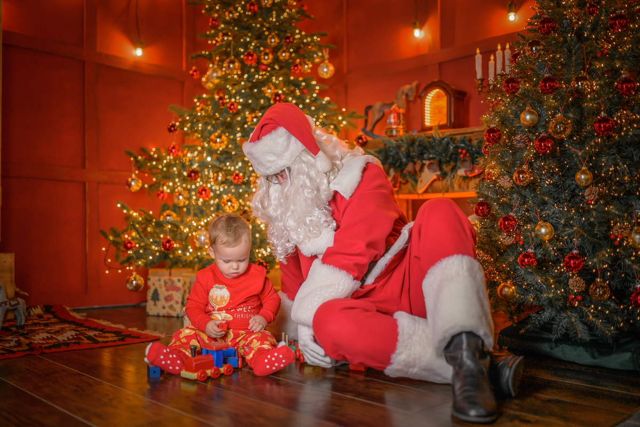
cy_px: 214
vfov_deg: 37.9
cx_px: 320
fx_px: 622
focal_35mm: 35
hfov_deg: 54.4
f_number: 1.2
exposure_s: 1/250
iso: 250
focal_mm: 35
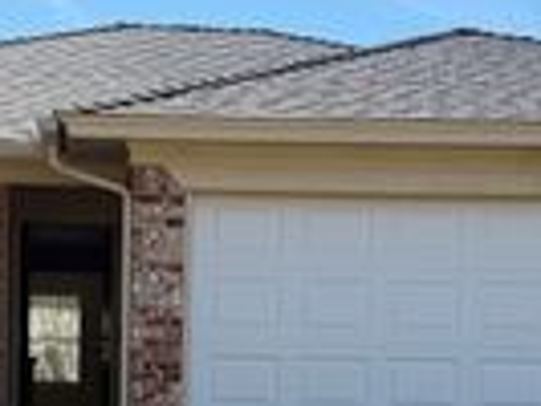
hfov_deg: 21.6
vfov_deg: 16.1
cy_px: 416
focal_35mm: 90
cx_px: 134
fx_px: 1408
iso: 100
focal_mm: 6.76
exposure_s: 1/1812
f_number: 1.78
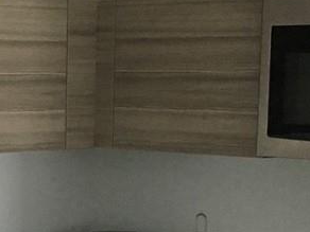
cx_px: -18
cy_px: 336
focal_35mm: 159
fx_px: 1424
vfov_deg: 9.1
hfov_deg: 12.2
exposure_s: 1/30
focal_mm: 4.15
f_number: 2.2
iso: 160
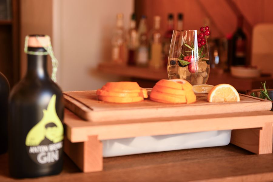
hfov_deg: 39.6
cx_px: 136
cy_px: 91
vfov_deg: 27.0
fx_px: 379
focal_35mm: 50
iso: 200
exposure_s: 1/100
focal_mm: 50
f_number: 2.8
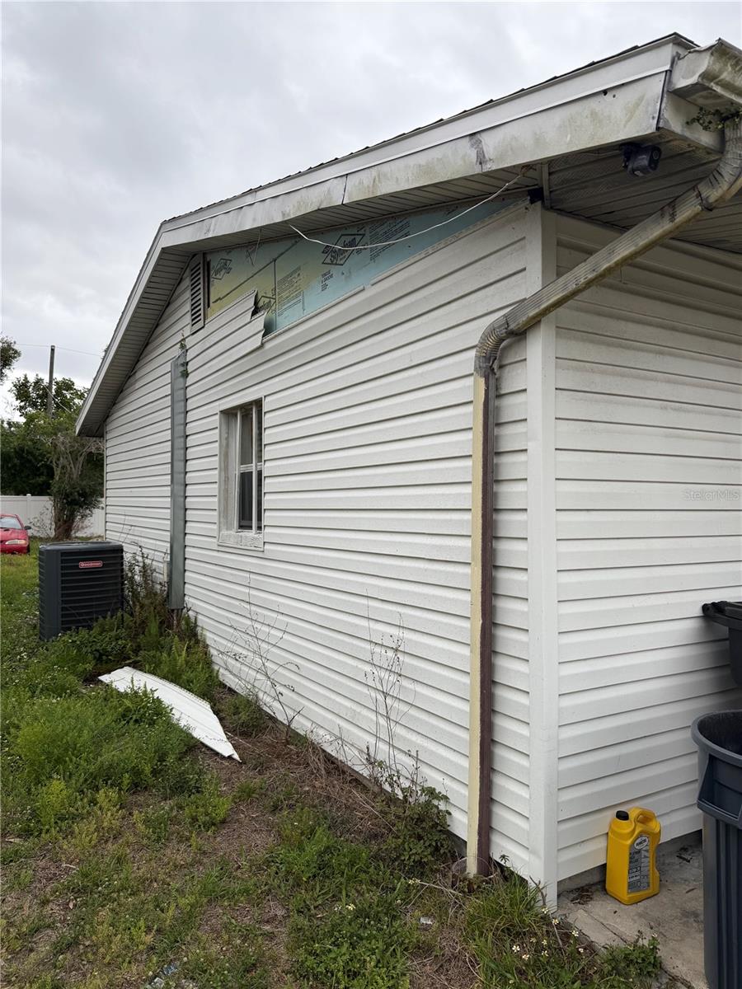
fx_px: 686
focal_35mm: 24
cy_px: 494
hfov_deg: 56.8
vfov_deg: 71.6
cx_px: 371
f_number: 1.78
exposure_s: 1/757
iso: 80
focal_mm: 6.76
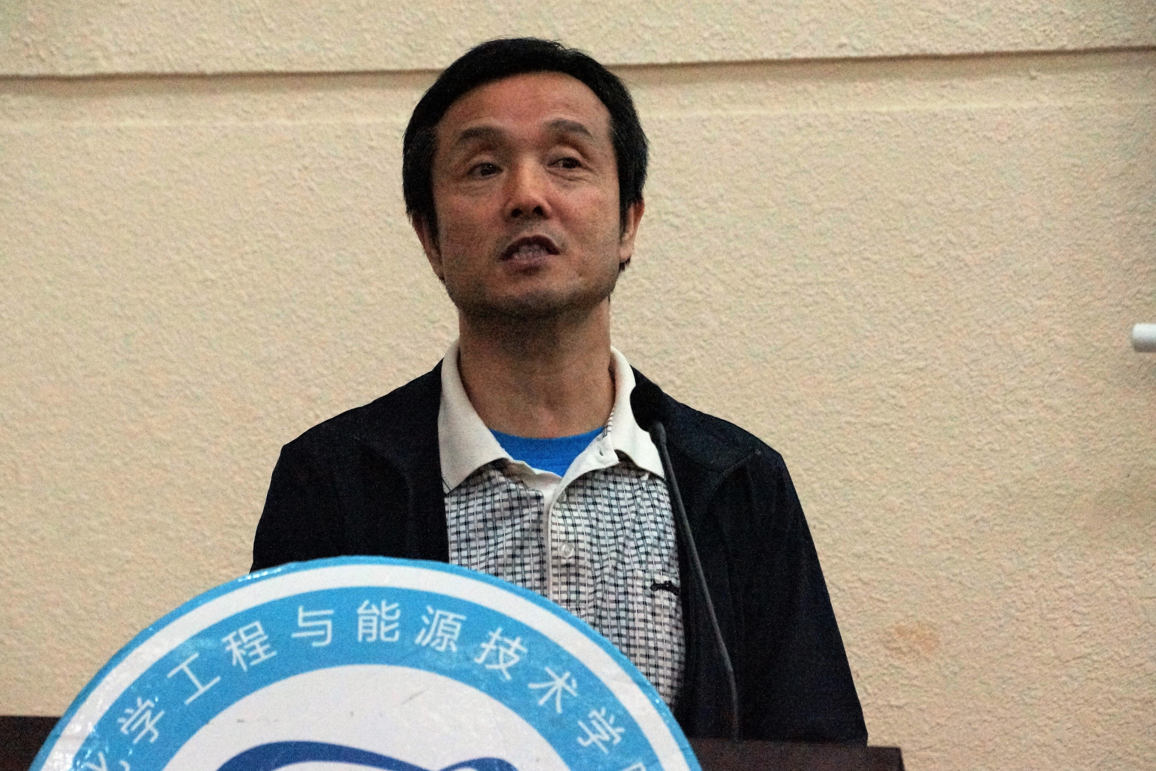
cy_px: 386
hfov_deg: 10.4
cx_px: 574
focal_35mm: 197
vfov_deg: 7.0
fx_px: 6325
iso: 4000
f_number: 6.3
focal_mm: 130
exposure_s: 1/80
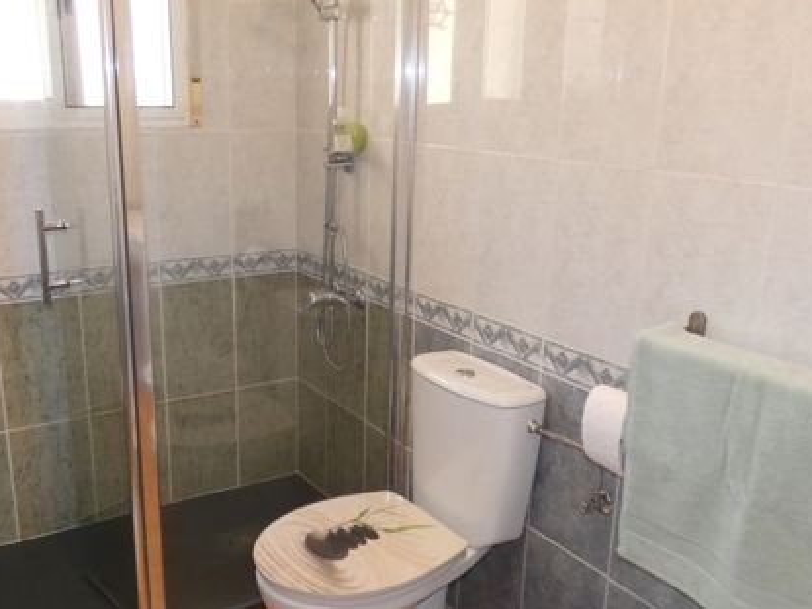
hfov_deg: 53.8
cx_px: 355
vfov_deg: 41.8
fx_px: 797
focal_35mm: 34
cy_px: 313
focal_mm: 3.6
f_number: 2.8
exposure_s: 1/60
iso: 500
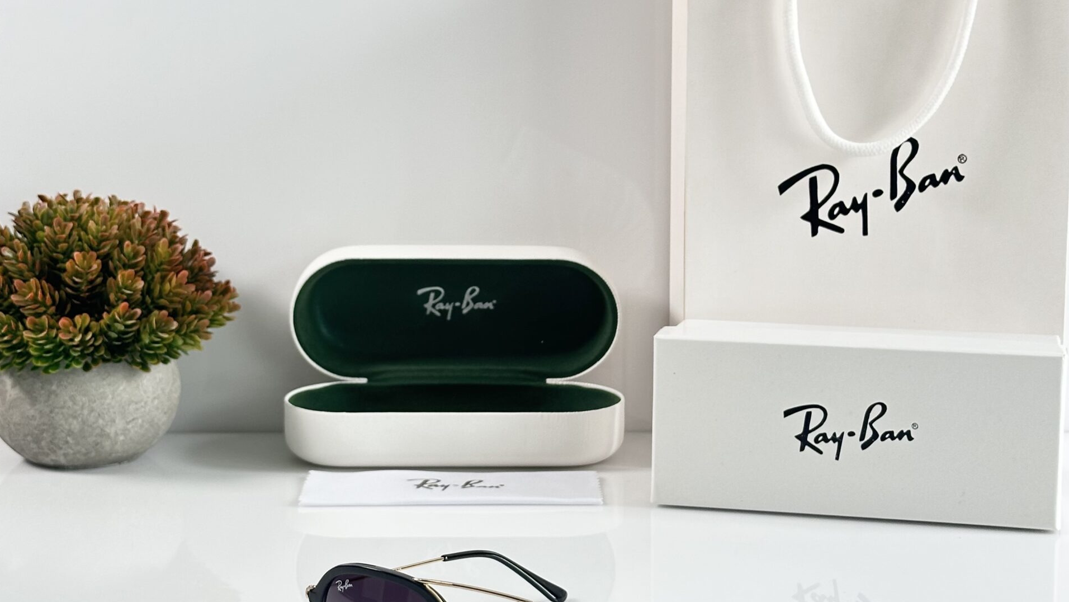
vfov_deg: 17.2
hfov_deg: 30.1
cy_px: 313
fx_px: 1984
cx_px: 533
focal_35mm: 70
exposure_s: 1/100
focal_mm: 6.86
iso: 50
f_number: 1.78
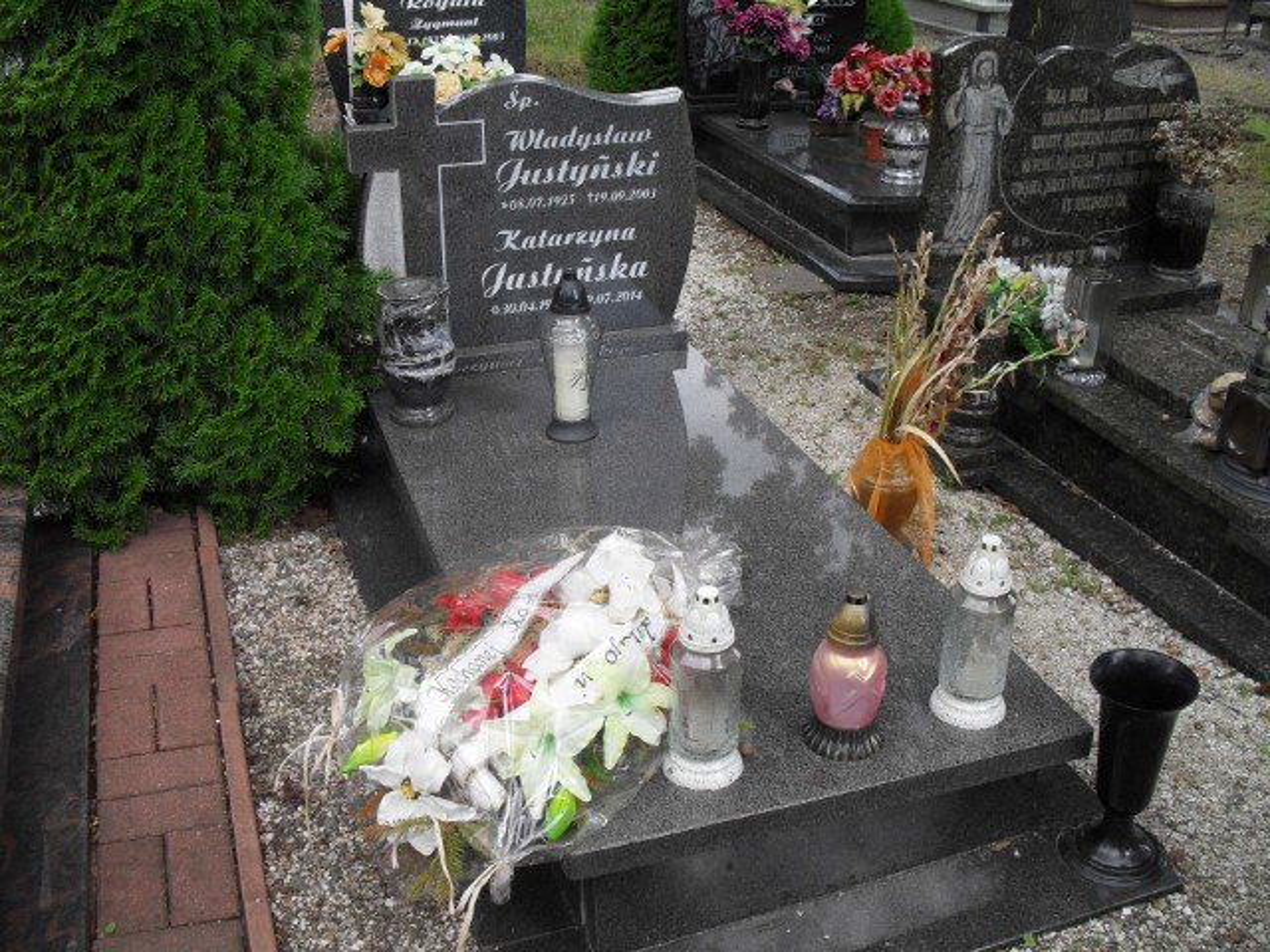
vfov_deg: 40.7
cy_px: 476
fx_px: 1284
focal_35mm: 35
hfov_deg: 52.6
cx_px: 635
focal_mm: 6.3
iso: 100
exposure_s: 1/250
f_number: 3.2
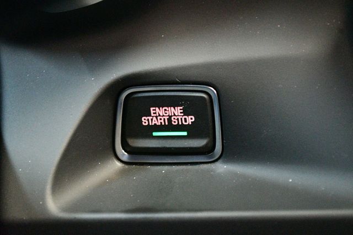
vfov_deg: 16.6
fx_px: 804
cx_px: 176
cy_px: 118
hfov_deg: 24.8
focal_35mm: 82
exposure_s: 1/30
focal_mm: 55
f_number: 5.6
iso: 12800
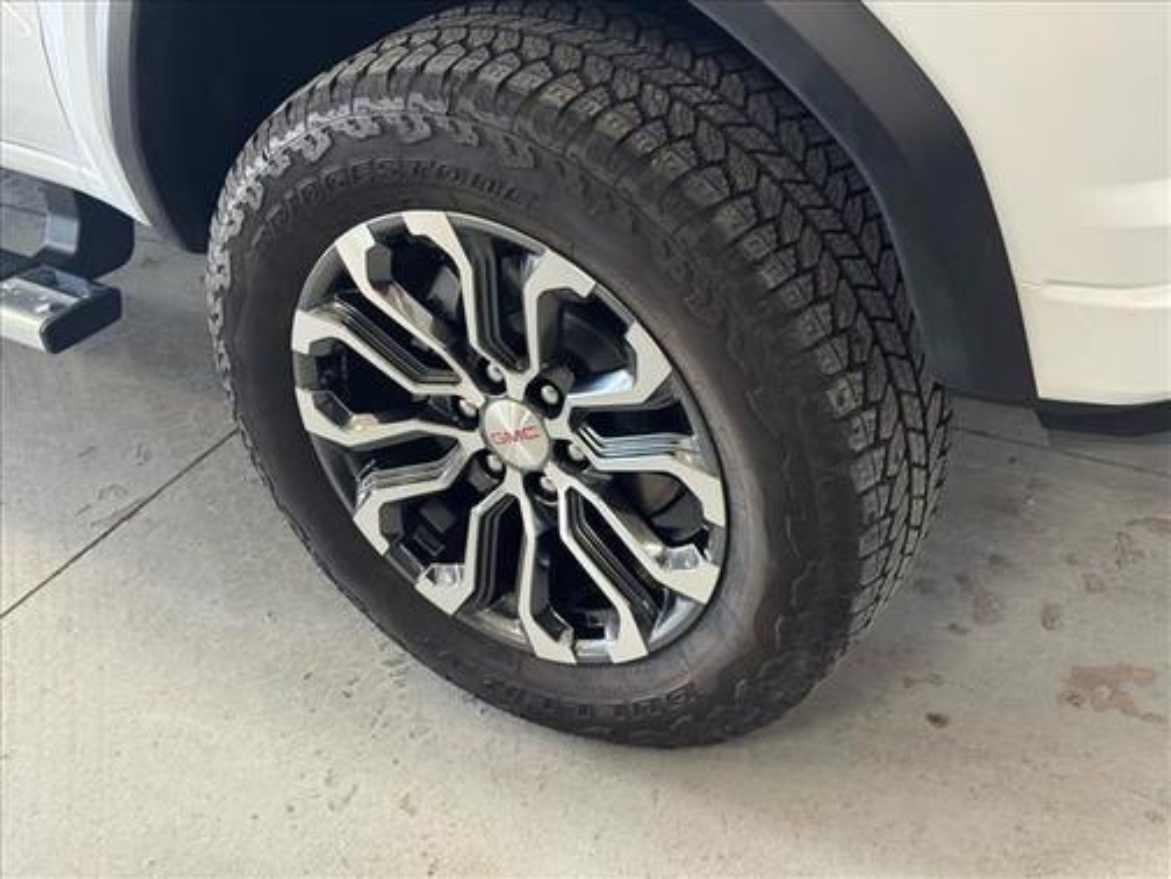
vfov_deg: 30.3
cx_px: 586
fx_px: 1624
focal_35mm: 48
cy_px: 440
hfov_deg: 39.7
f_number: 1.78
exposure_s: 1/60
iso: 125
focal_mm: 6.76
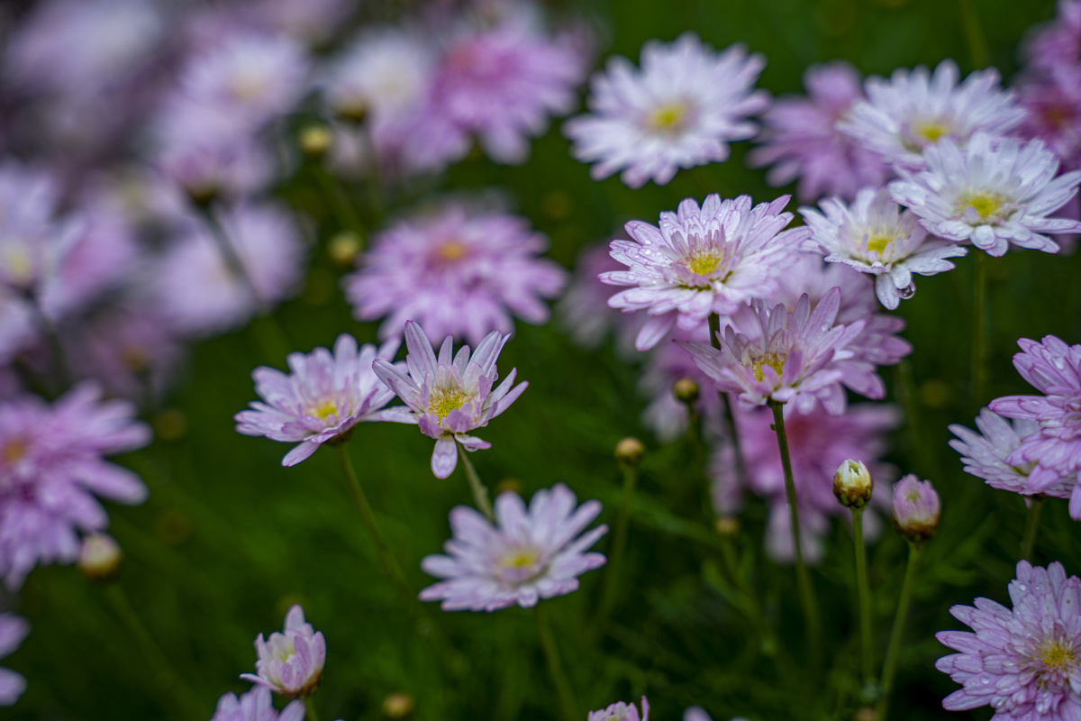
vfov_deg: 18.2
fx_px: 2252
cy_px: 360
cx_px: 540
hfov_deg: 27.0
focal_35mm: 75
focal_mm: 75
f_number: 3.5
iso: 100
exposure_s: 1/200
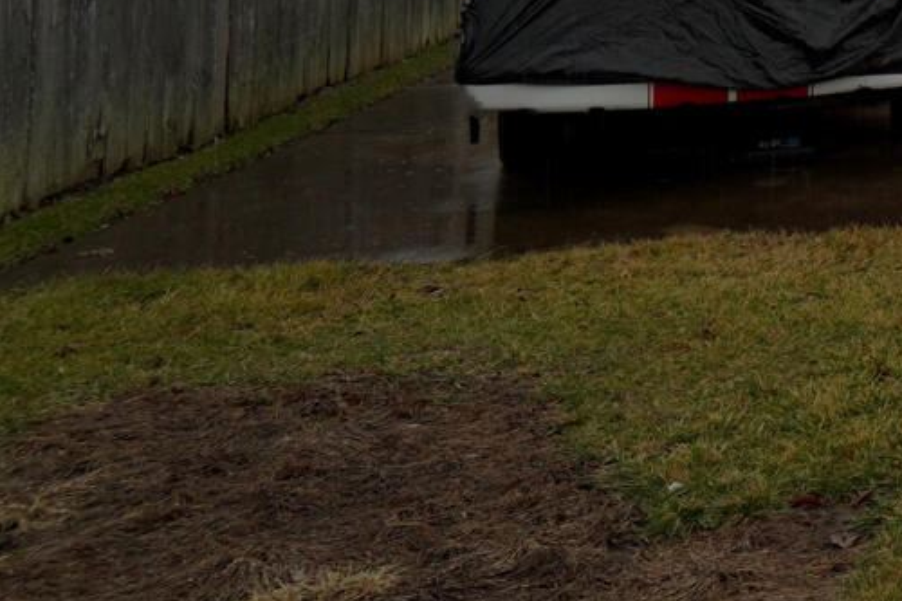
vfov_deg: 20.4
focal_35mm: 60
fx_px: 1503
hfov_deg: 19.6
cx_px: 1773
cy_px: -212
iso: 100
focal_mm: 10
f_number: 4
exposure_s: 1/125
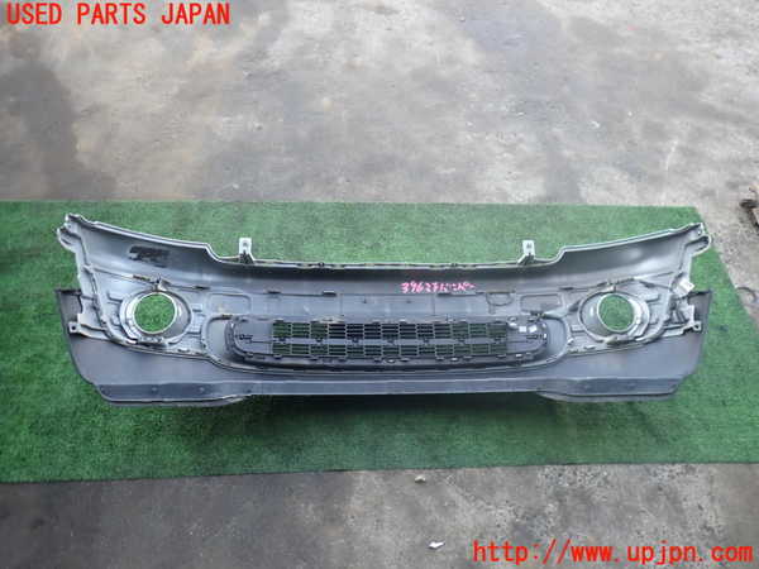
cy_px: 284
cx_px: 380
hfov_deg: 69.4
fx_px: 548
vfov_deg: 54.9
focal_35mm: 25
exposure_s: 1/125
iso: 125
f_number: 2
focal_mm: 4.5
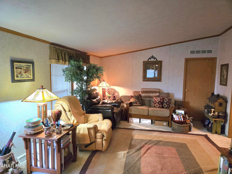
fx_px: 154
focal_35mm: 23
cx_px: 116
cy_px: 87
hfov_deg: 73.9
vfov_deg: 58.9
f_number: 1.8
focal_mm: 5.4
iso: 640
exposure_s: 1/60.2
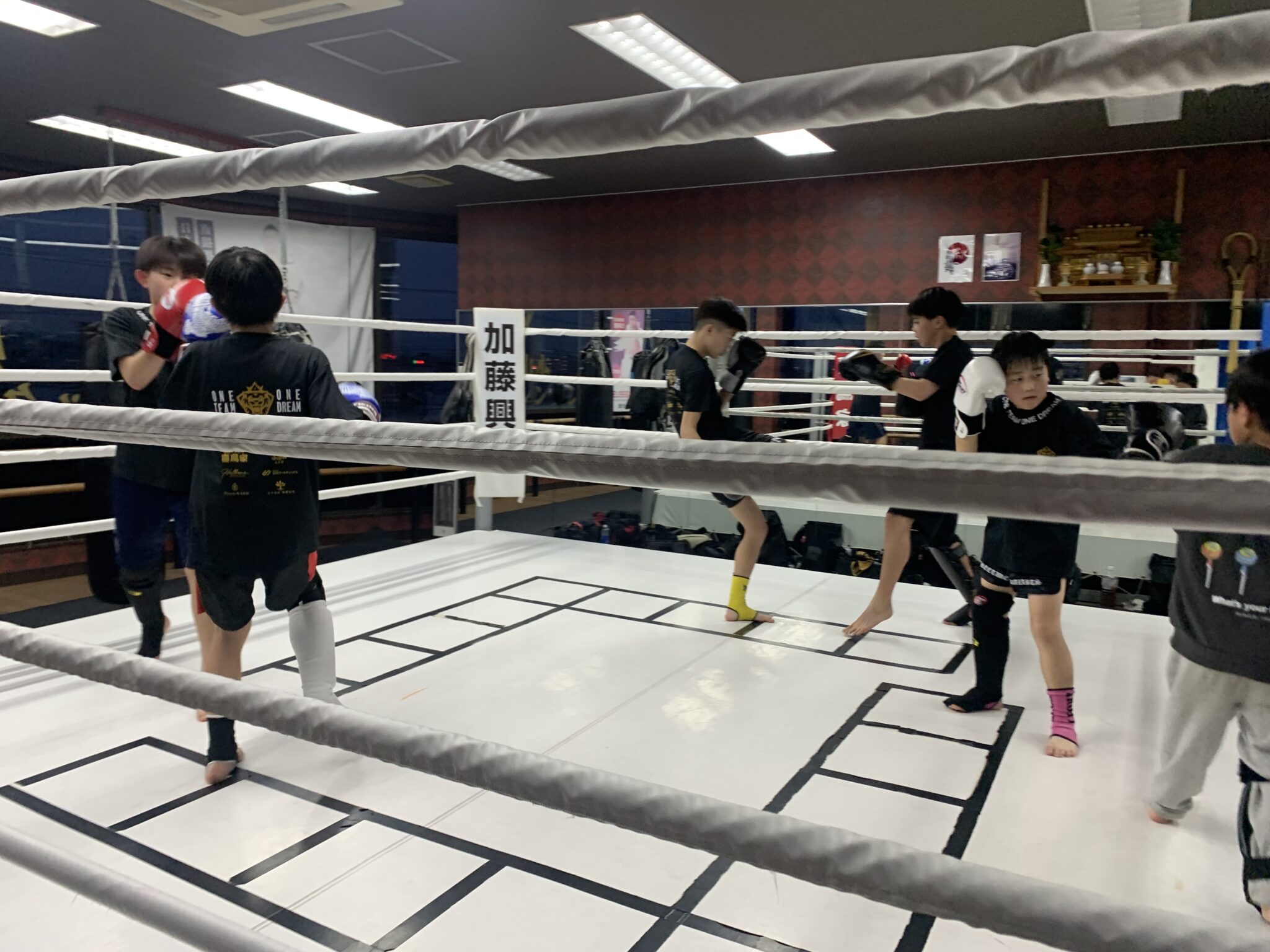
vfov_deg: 53.1
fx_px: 954
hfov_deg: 67.3
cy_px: 476
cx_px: 635
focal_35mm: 26
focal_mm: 4.25
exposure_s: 1/60
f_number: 1.8
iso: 100
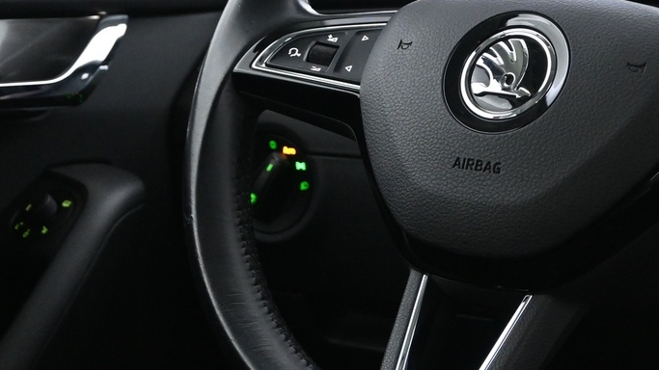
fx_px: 1367
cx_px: 552
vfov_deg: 15.4
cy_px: 93
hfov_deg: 26.5
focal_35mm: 78
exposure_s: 1/20
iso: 2500
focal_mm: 21
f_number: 4
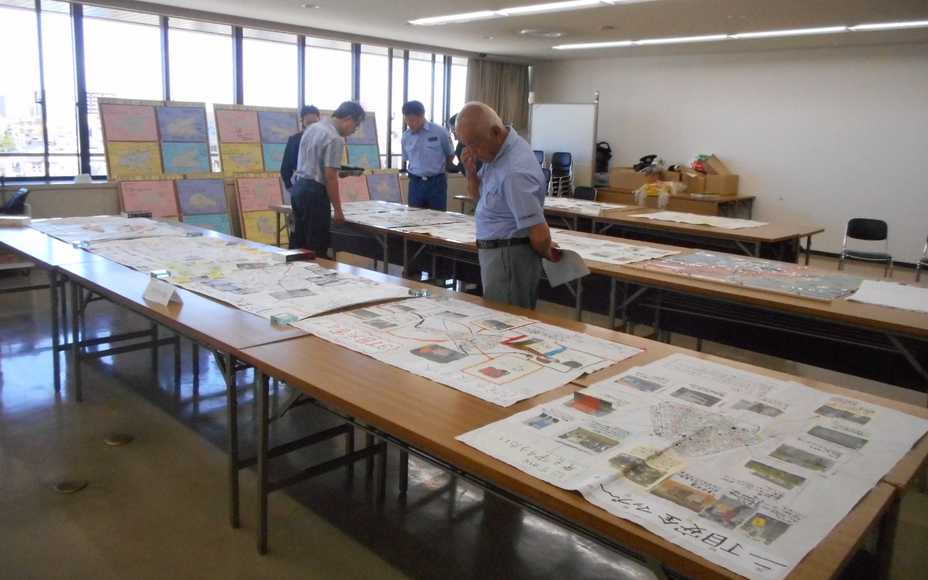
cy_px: 239
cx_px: 465
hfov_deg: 68.4
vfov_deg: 45.8
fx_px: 683
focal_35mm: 27
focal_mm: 4.5
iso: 800
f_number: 3.7
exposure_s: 1/320
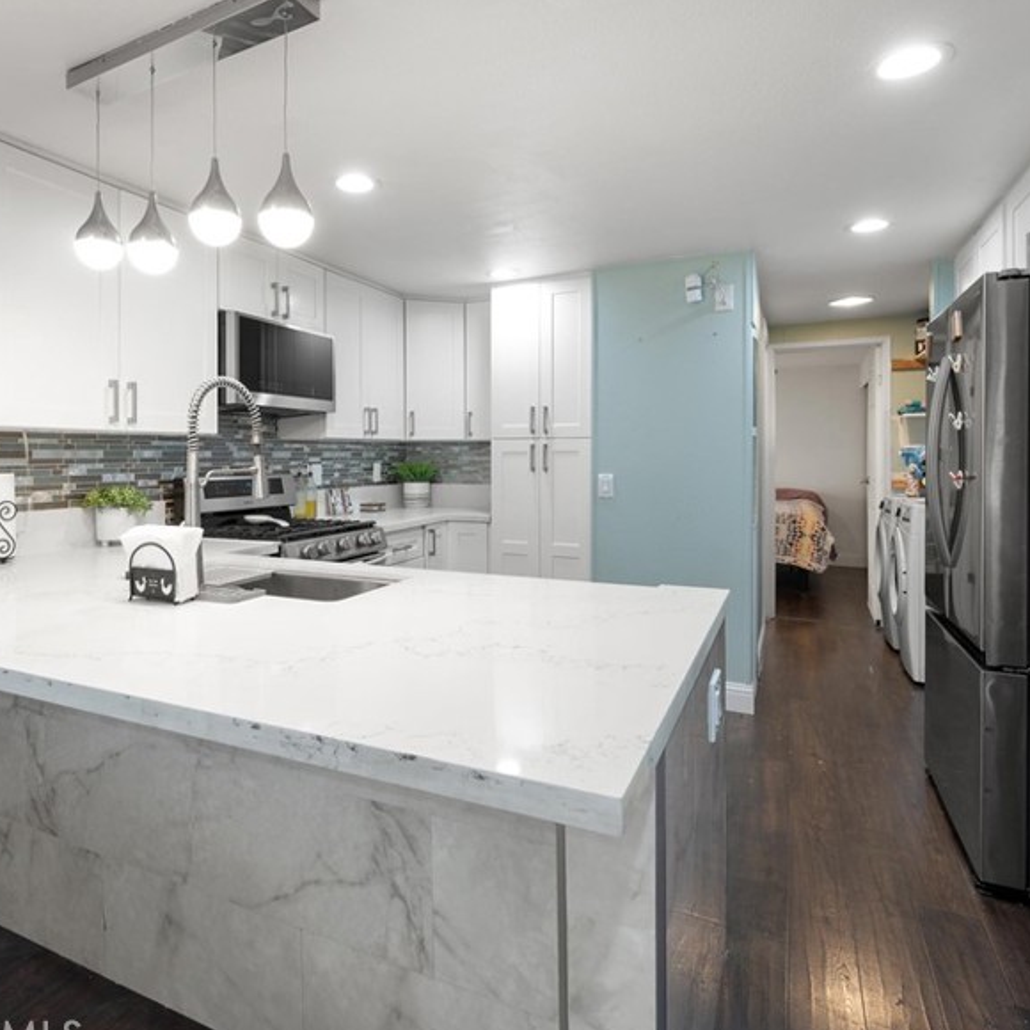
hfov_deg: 71.6
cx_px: 428
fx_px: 707
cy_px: 456
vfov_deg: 71.9
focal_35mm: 21
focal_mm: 14
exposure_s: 1/3
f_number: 8
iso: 100
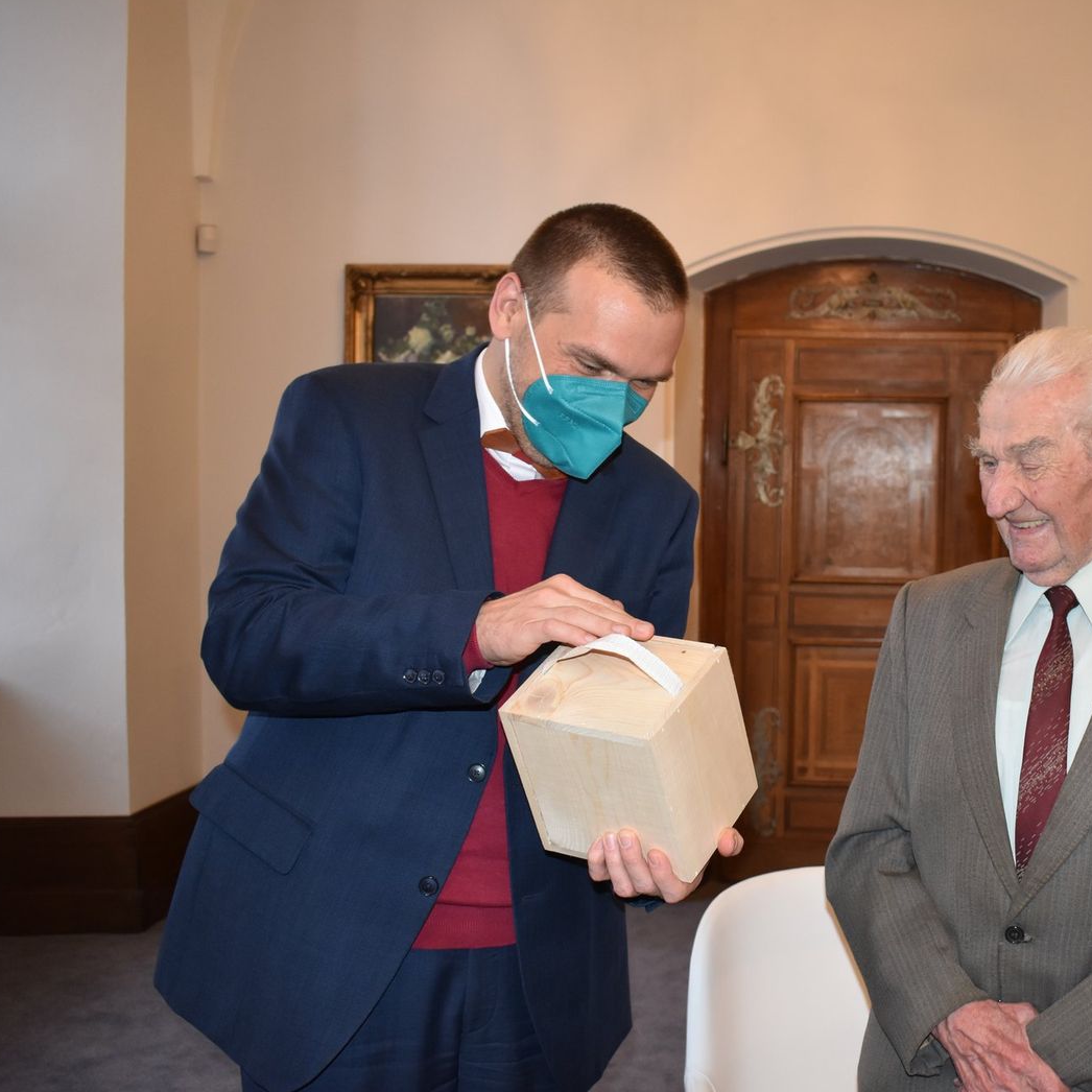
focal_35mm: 39
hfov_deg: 42.0
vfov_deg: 42.8
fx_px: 1392
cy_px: 546
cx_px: 770
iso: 800
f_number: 4
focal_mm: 20
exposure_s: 1/60
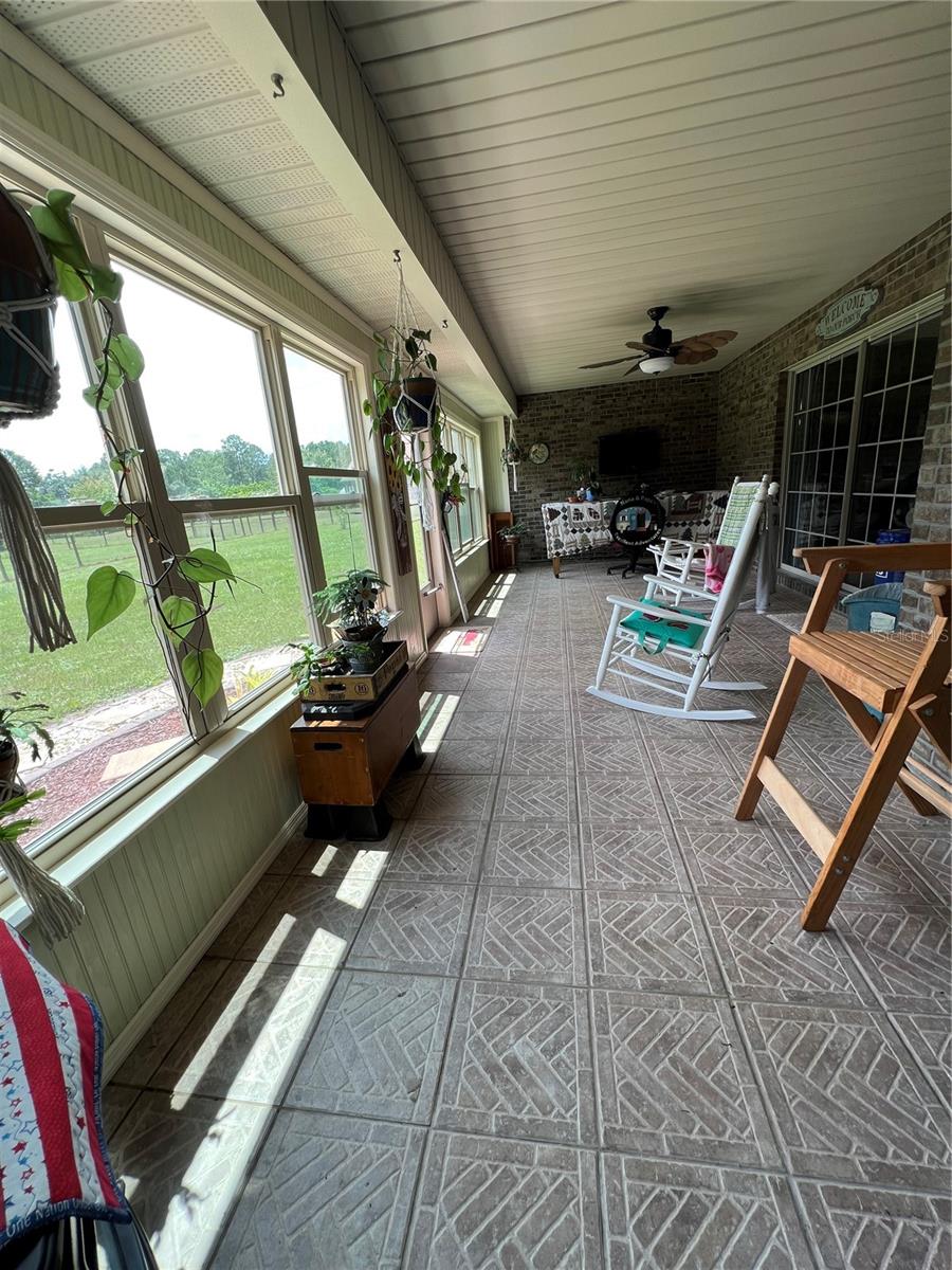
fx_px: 477
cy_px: 635
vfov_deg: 106.2
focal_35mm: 13
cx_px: 476
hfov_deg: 89.9
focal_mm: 1.57
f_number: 1.8
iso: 32
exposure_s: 1/139
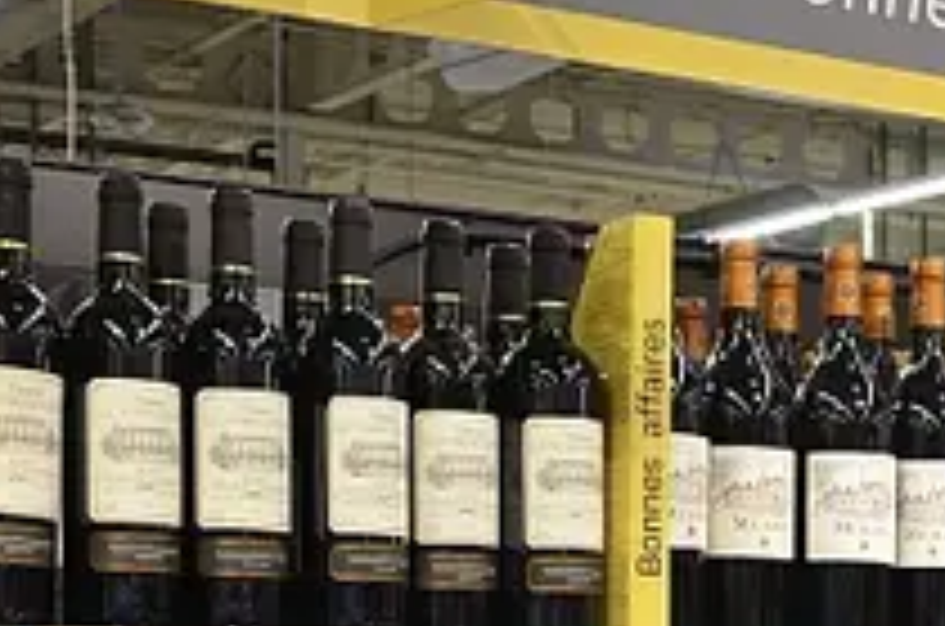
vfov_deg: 11.9
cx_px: 900
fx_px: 2881
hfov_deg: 18.2
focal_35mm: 110
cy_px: 914
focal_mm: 22
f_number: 4.5
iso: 400
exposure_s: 1/80
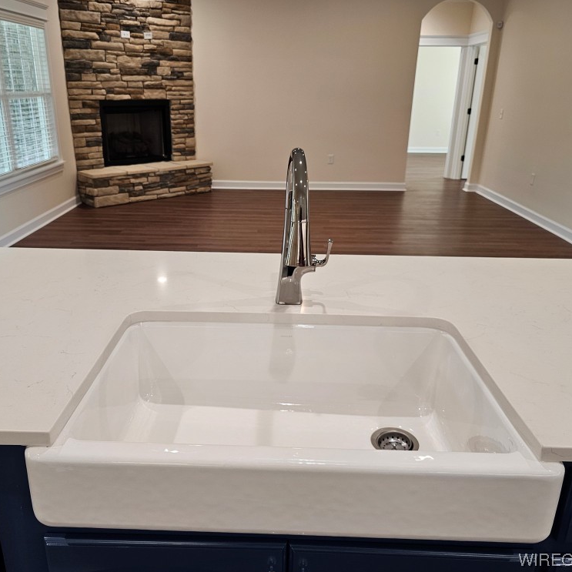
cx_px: 267
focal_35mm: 28
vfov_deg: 57.3
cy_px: 282
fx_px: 523
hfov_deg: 57.3
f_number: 1.7
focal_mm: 6.3
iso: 125
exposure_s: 1/120
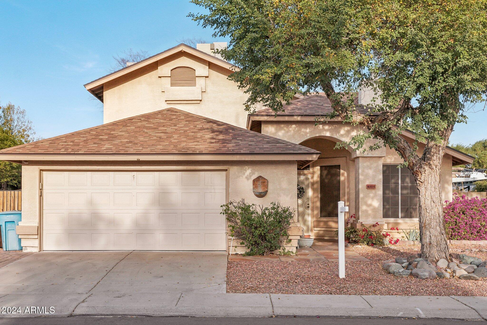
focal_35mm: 46
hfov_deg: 42.3
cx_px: 244
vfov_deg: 28.9
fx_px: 629
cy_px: 162
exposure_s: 1/500
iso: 320
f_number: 8
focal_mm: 31
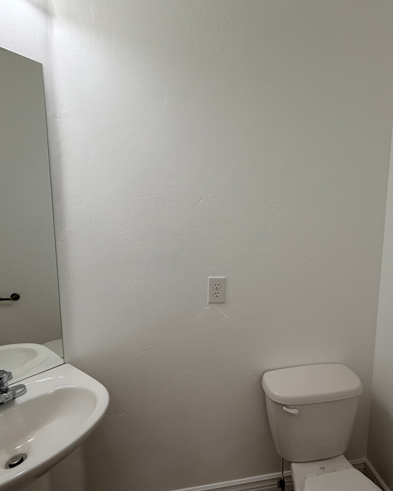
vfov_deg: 83.3
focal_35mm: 19
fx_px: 276
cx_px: 247
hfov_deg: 69.7
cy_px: 248
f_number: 2.2
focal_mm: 2.22
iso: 80
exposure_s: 1/120
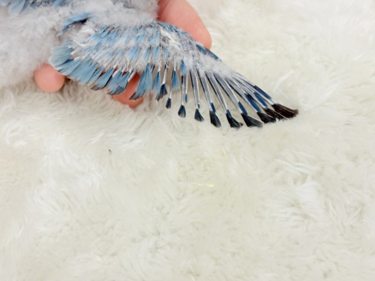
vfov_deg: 28.0
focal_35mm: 52
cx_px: 188
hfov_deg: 36.8
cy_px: 140
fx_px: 563
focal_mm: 5.96
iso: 32
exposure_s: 1/50
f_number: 1.6
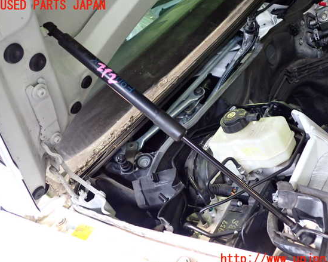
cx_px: 176
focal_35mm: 32
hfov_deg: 55.6
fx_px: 311
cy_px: 132
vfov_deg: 45.8
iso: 640
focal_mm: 5.4
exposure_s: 1/30
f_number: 2.3
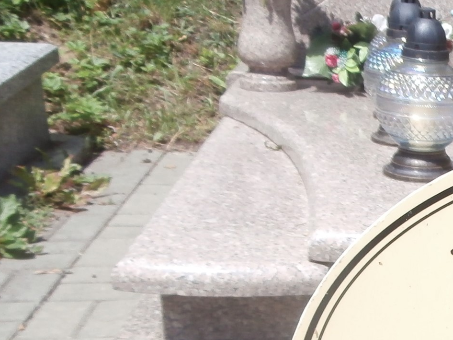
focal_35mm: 76
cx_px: 558
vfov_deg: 18.9
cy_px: 330
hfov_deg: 23.3
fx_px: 994
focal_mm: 4.2
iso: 100
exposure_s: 1/800
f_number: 3
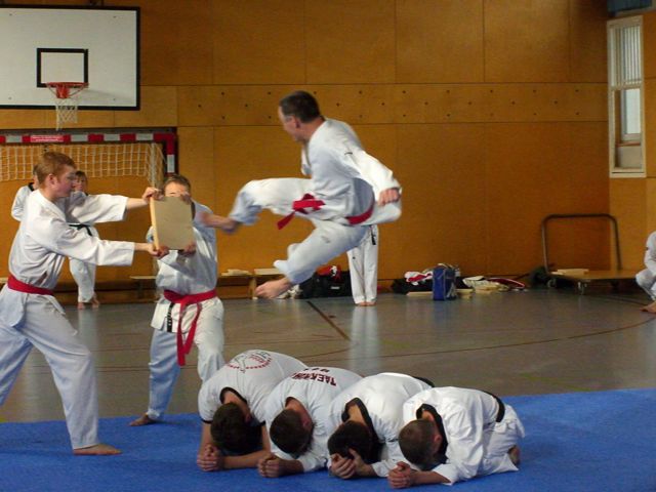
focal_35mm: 114
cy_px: 246
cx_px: 328
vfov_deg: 13.0
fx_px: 2160
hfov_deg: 17.3
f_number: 5.1
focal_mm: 23.7
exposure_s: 1/200
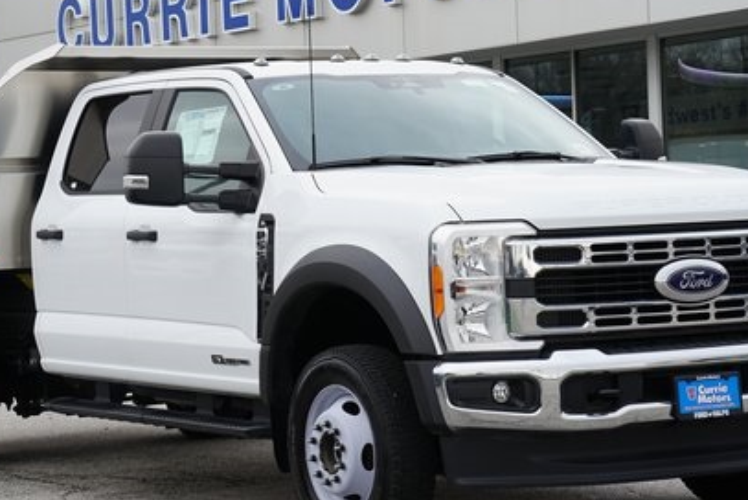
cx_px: 329
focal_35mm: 110
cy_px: 218
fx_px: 2287
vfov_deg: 12.5
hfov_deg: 18.6
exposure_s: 1/100
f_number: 8
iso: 100
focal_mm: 70
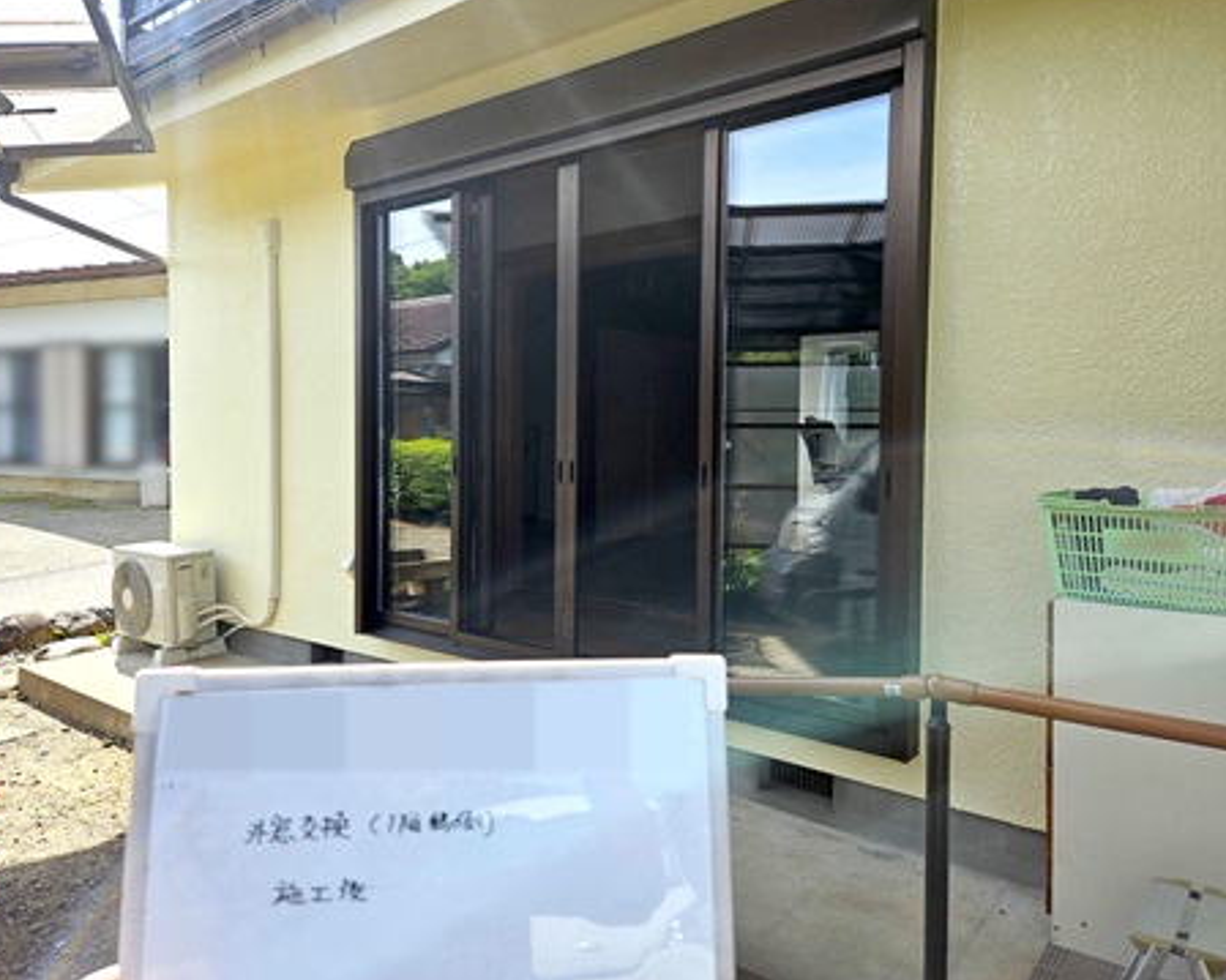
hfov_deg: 68.0
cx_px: 557
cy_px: 471
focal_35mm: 25
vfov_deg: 56.8
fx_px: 907
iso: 25
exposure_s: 1/1090
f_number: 1.8
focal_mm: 5.4
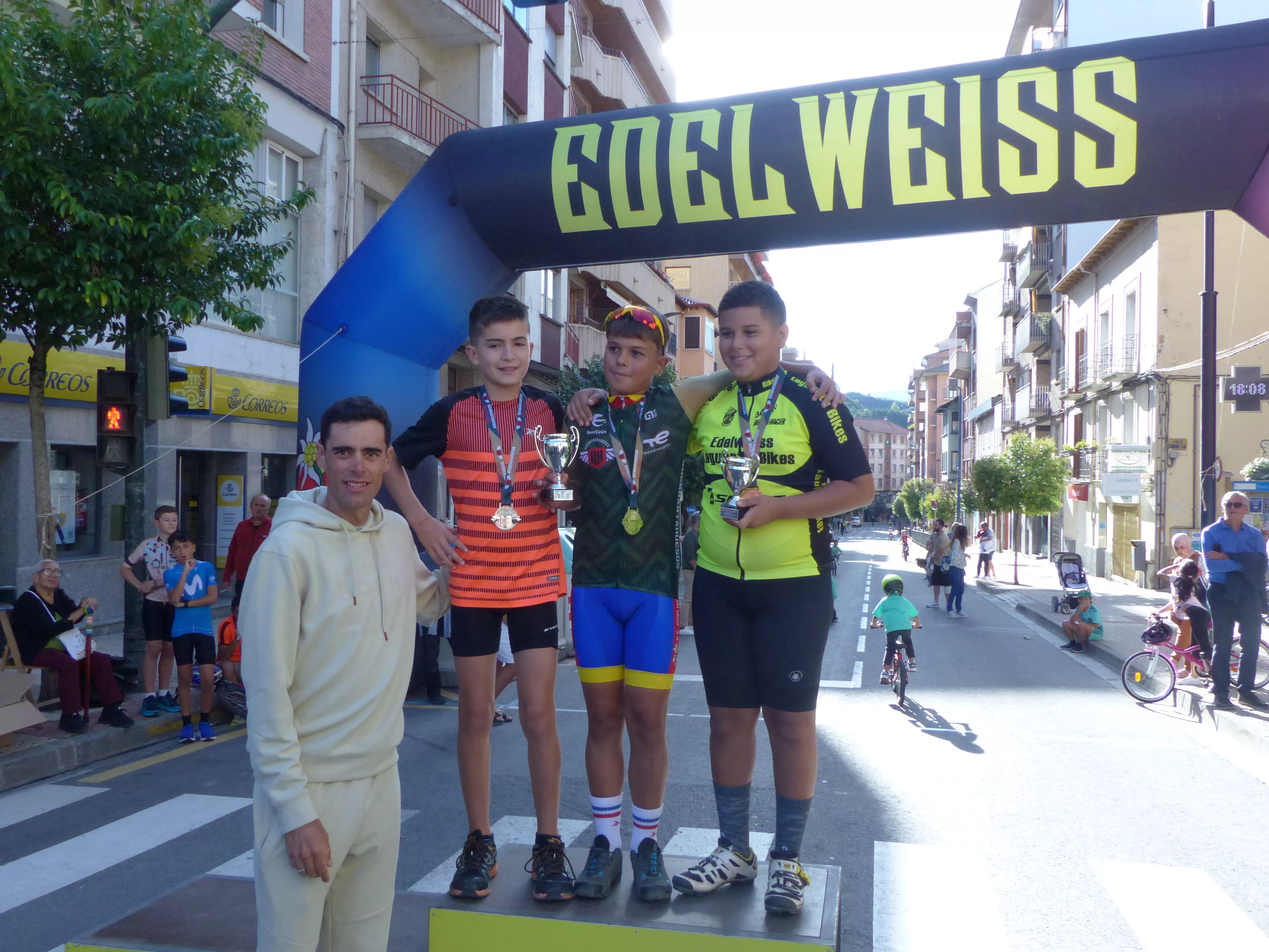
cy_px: 476
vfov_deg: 48.2
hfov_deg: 61.7
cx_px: 634
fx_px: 1063
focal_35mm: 29
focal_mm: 5.2
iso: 200
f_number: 4
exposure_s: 1/320
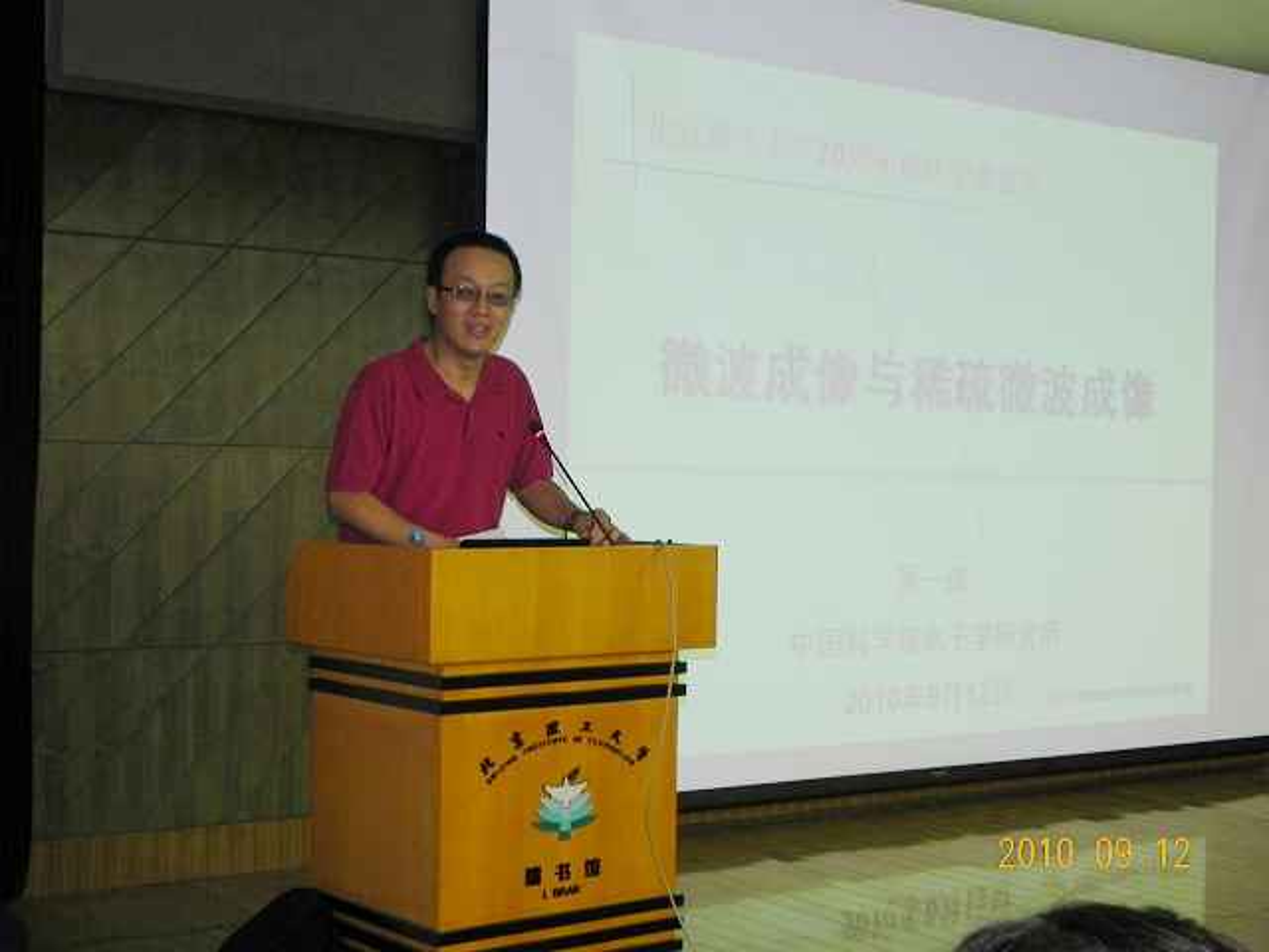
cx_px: 634
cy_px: 476
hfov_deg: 36.8
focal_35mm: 52
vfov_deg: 28.0
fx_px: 1906
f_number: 3.5
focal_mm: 9.2
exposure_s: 1/30
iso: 200
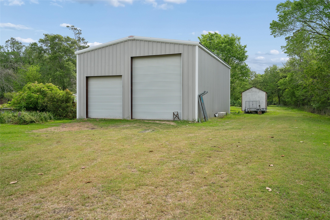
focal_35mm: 31
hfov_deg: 60.3
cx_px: 165
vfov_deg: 42.3
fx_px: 284
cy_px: 110
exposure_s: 1/500
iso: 400
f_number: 8
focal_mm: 31
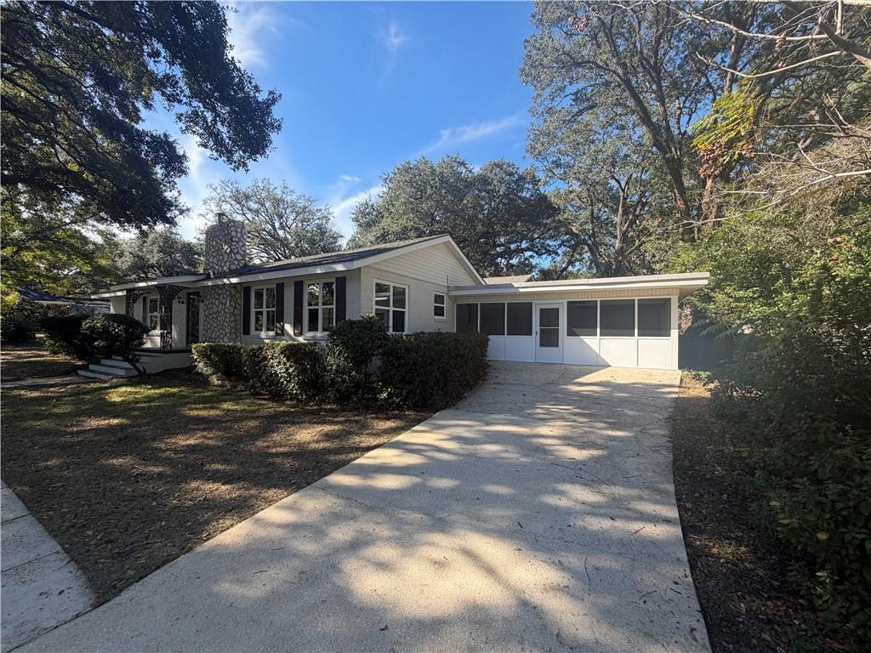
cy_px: 326
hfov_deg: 102.1
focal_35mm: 14
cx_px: 436
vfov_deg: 85.7
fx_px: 352
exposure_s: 1/502
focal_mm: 2.22
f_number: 2.2
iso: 40
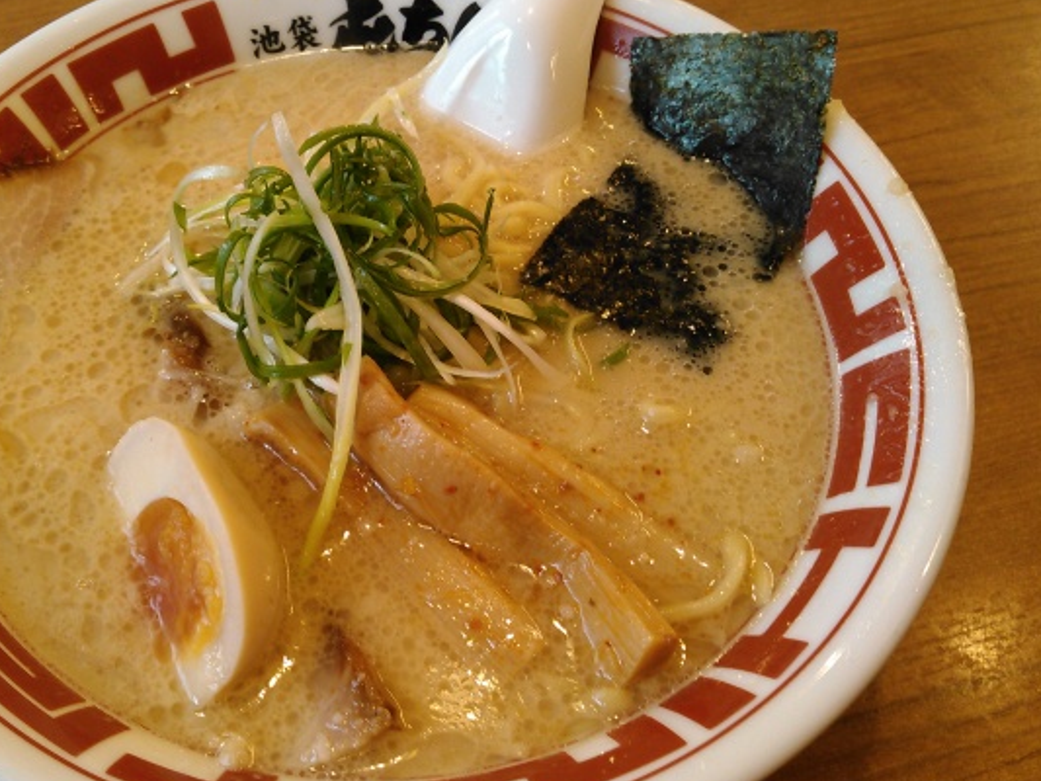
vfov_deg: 39.6
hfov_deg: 51.1
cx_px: 424
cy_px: 357
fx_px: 1083
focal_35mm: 36
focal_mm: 4
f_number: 2.4
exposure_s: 1/16.7
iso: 200
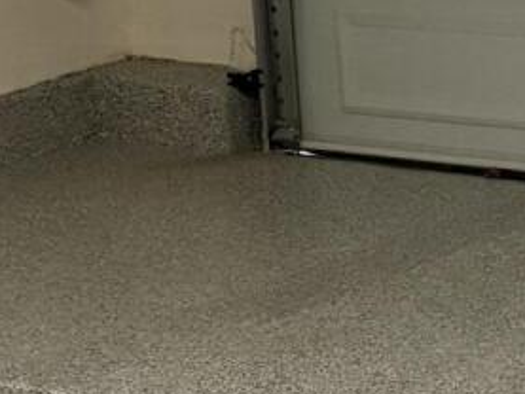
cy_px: 494
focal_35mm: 173
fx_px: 2625
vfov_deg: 8.5
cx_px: 356
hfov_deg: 11.4
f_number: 1.78
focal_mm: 6.76
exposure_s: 1/60
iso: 500
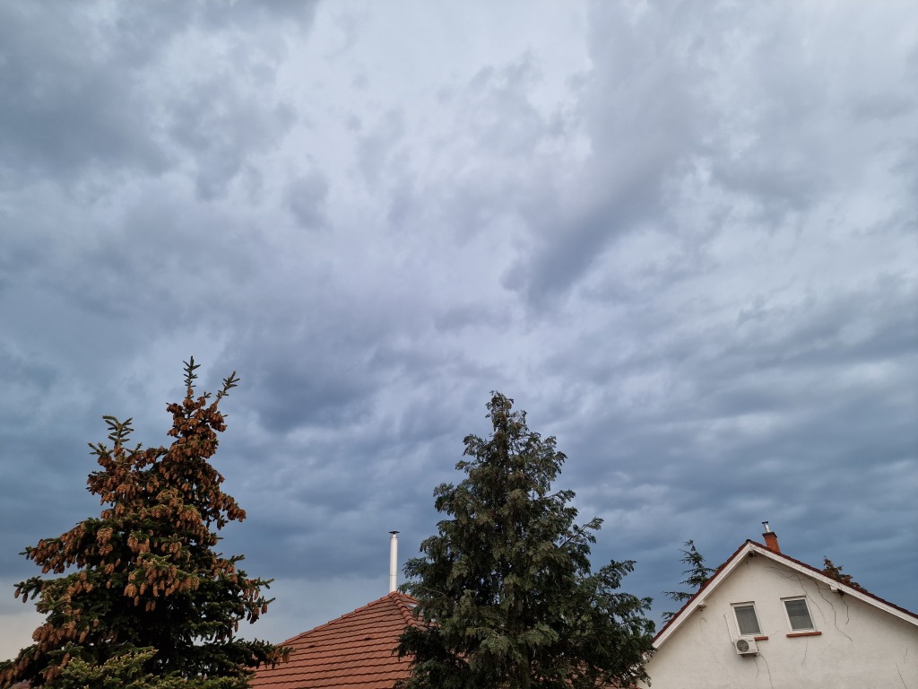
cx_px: 459
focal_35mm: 23
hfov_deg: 73.9
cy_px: 344
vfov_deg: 58.9
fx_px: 610
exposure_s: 1/180
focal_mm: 6.4
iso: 125
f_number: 1.8
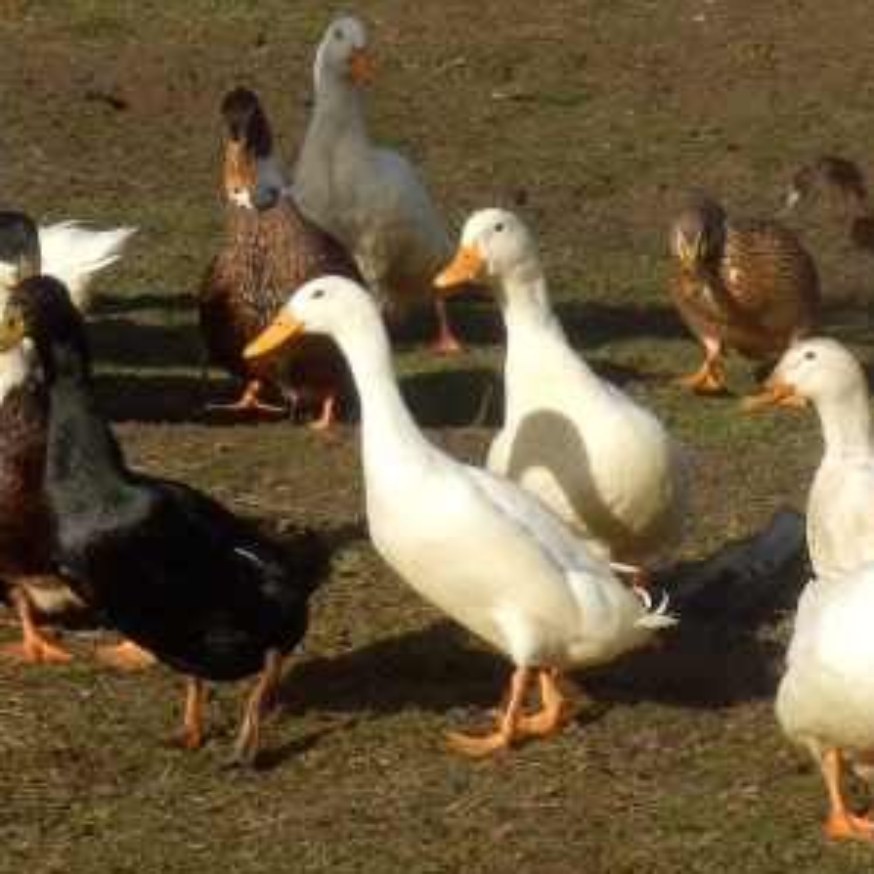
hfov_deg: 6.6
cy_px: 548
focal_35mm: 263
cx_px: 774
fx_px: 7513
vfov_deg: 6.7
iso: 100
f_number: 5.5
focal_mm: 19.6
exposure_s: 1/500
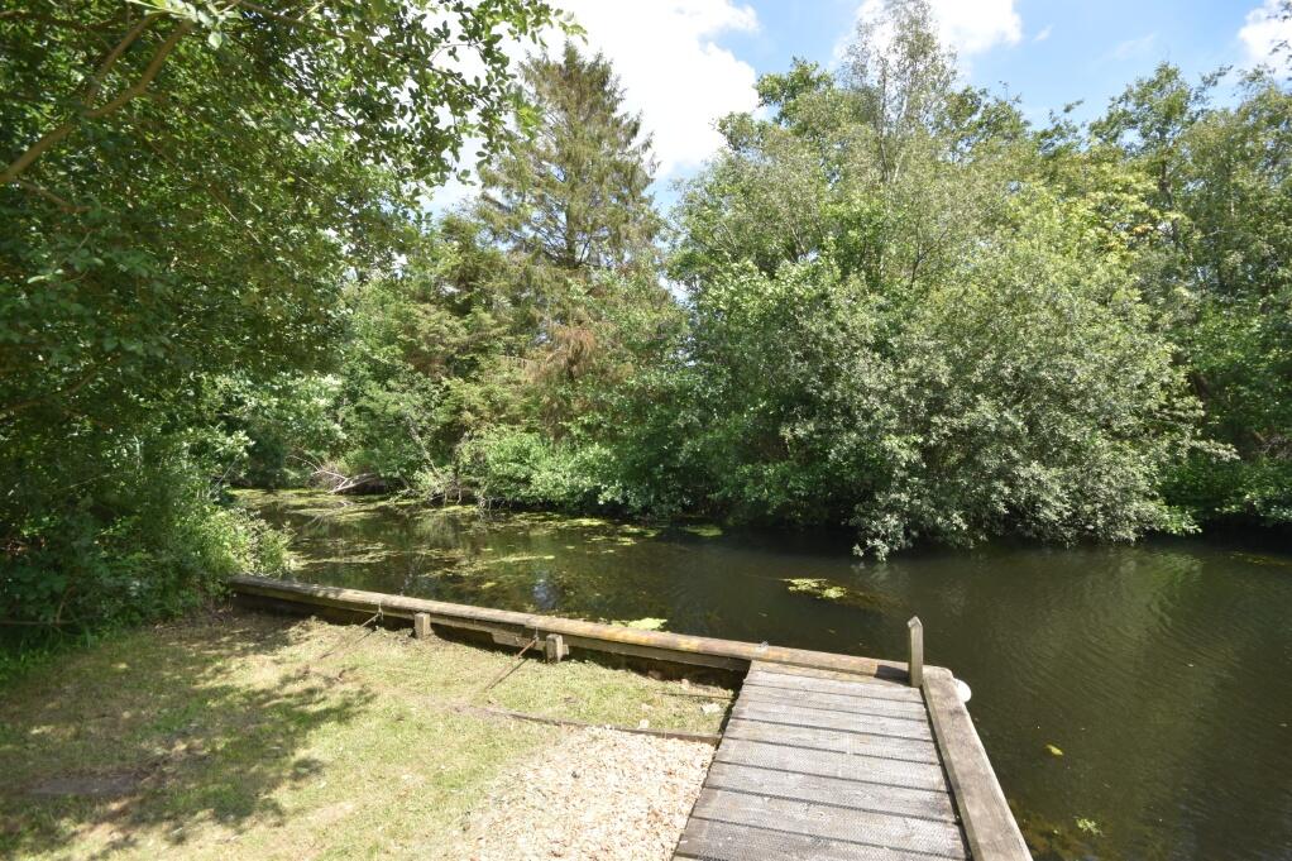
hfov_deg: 100.4
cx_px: 646
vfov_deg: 77.3
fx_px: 538
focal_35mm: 15
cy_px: 430
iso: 280
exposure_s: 1/250
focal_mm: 10
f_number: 8
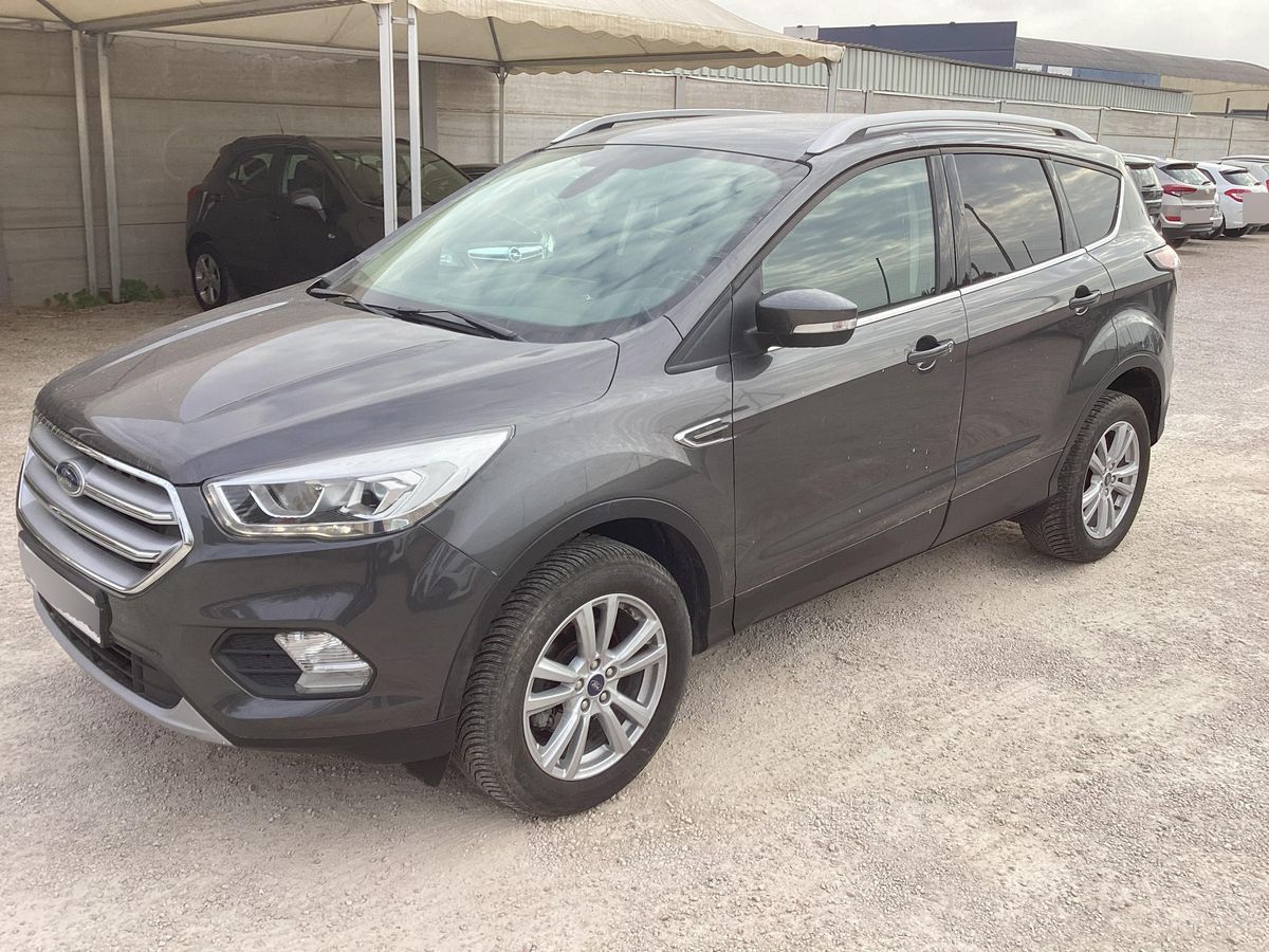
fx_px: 1136
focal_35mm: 31
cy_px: 476
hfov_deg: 58.4
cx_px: 634
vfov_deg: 45.4
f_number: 2.4
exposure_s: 1/485
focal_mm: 3.3
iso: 25
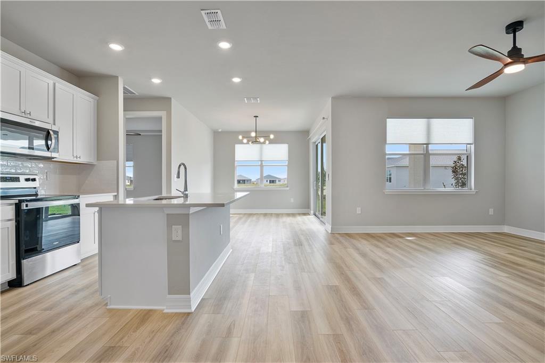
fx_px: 272
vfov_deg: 67.3
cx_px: 272
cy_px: 182
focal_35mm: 18
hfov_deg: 90.0
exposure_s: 1/50
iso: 640
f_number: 8
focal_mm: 18
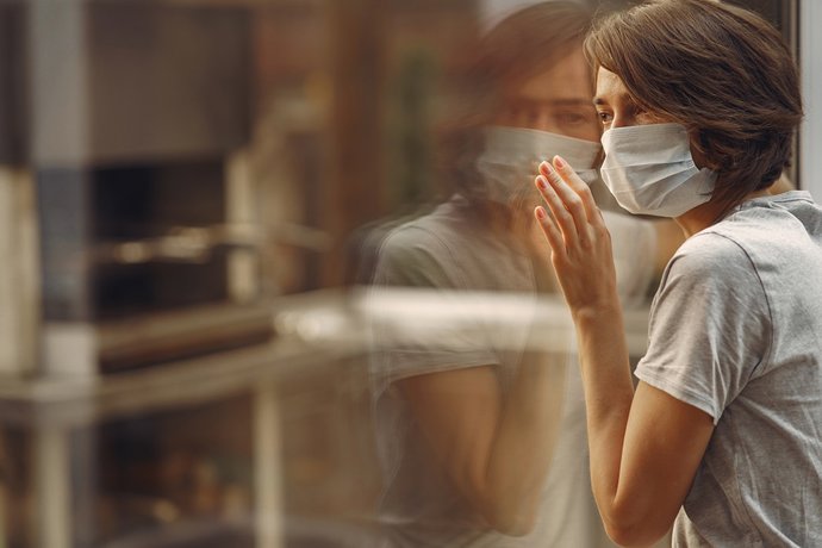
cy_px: 274
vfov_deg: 16.1
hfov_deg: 23.9
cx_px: 411
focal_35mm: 85
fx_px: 1941
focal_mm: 85
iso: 320
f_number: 2
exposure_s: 1/250
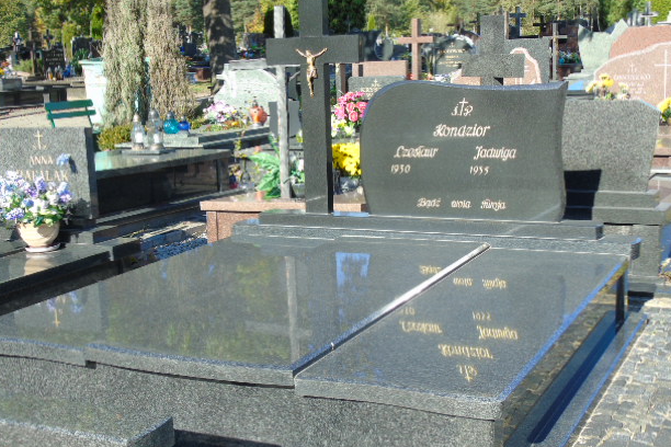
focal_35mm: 50
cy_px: 248
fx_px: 932
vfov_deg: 27.0
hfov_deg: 39.6
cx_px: 342
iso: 80
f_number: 4.1
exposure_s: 1/200
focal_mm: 8.2
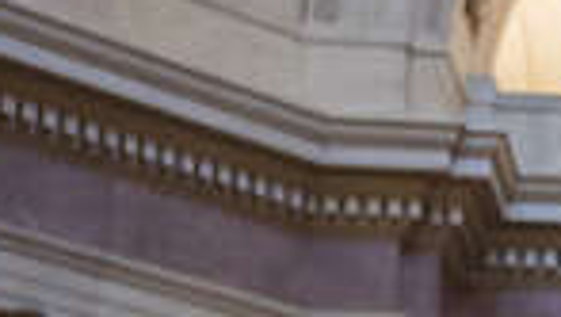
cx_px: 1320
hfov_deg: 9.6
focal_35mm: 200
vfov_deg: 5.9
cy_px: 726
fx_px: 2978
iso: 1600
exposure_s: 1/45
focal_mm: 35
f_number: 4
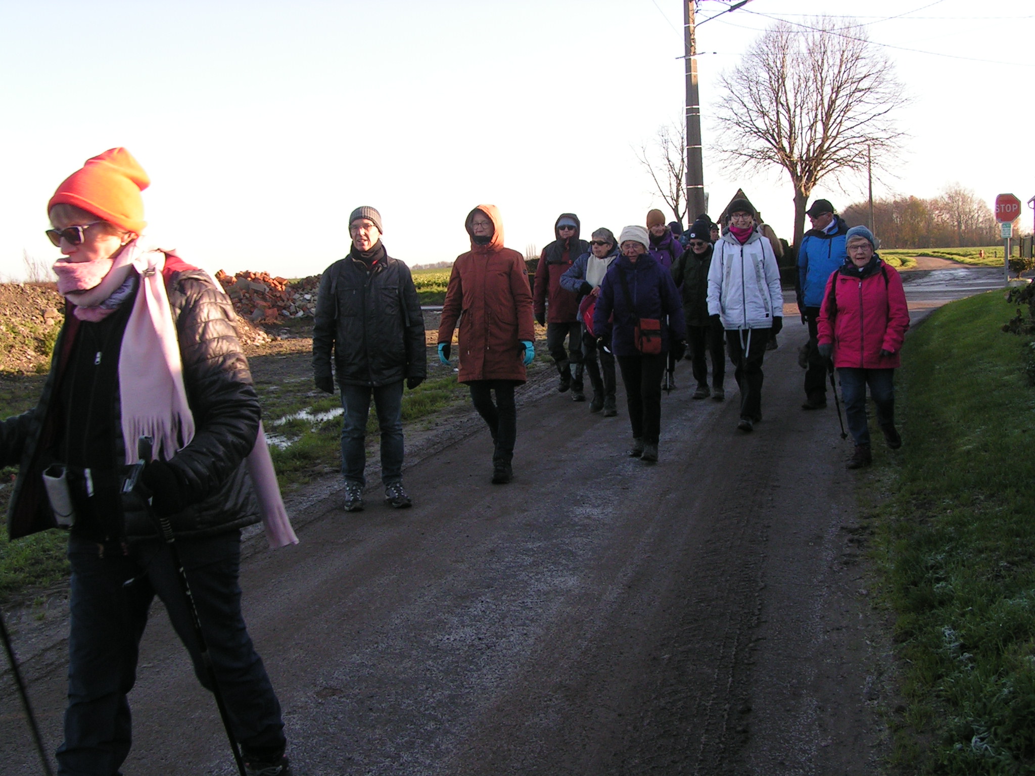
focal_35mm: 38
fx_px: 1136
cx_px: 518
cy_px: 388
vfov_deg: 37.7
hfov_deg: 49.0
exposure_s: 1/100
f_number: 5.6
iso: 50
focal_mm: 5.8
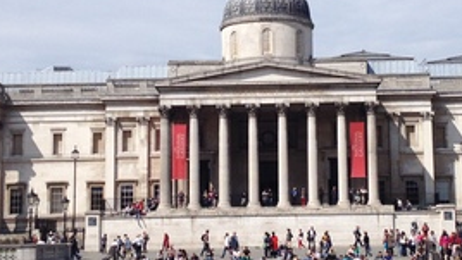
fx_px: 1115
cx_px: 250
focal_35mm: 91
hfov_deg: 23.4
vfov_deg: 13.3
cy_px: 88
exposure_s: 1/2907
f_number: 2.4
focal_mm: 4.28
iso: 50
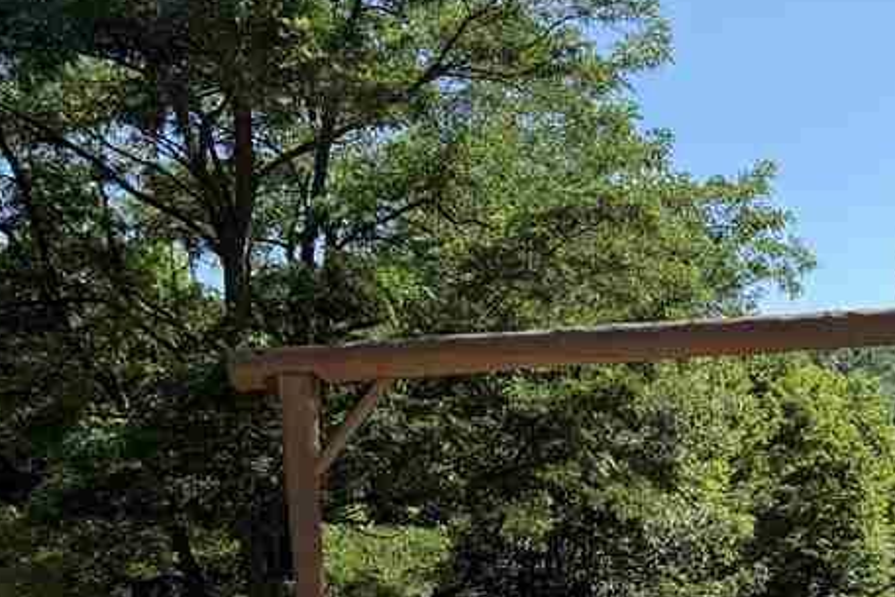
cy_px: 582
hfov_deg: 28.8
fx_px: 1740
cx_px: 502
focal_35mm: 70
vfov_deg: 19.0
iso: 80
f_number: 1.78
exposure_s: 1/2907
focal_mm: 6.76
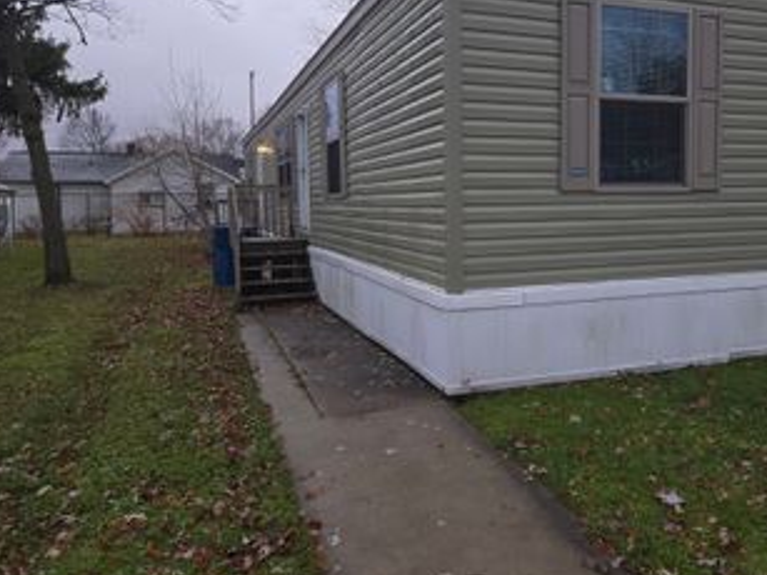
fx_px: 664
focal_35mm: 30
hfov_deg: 59.6
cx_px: 447
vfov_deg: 46.4
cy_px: 222
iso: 25
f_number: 1.8
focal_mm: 5.4
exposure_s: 1/204
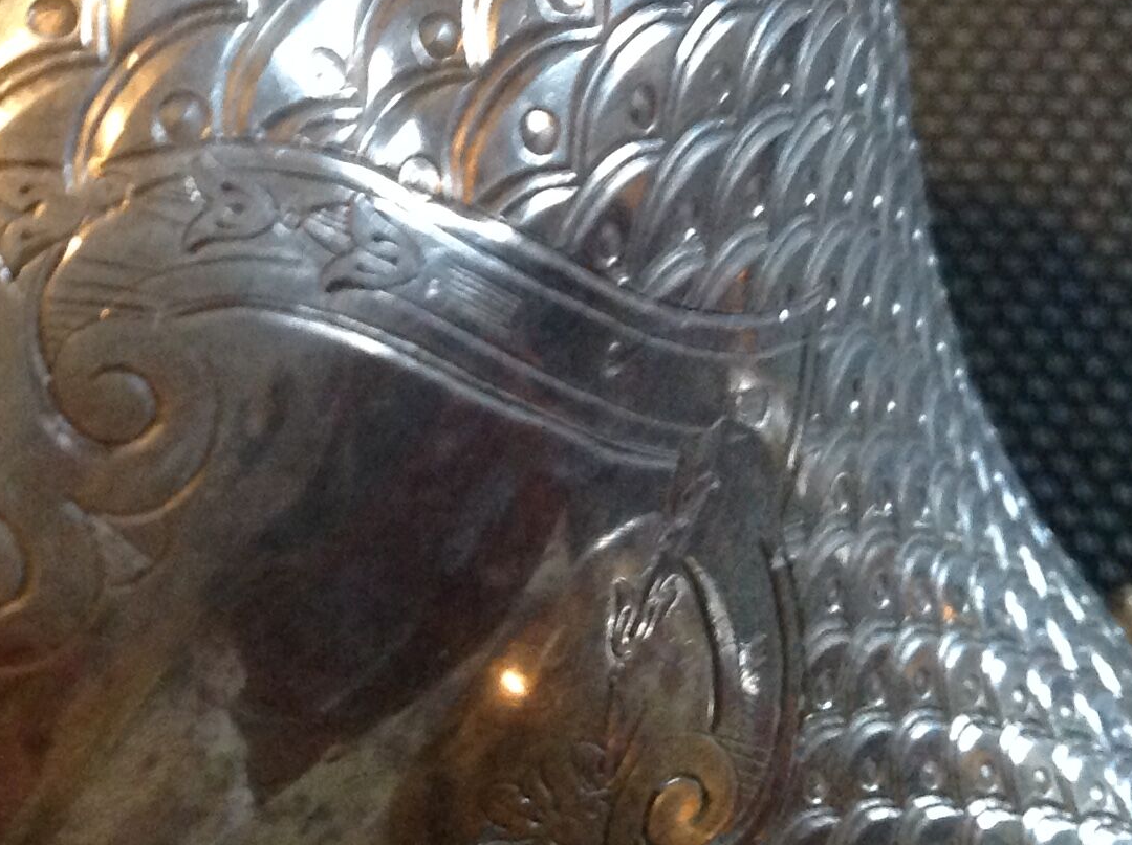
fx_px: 2743
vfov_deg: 16.9
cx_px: 223
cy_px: -135
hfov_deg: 23.0
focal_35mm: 84
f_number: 2.4
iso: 400
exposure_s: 1/15
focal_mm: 4.28
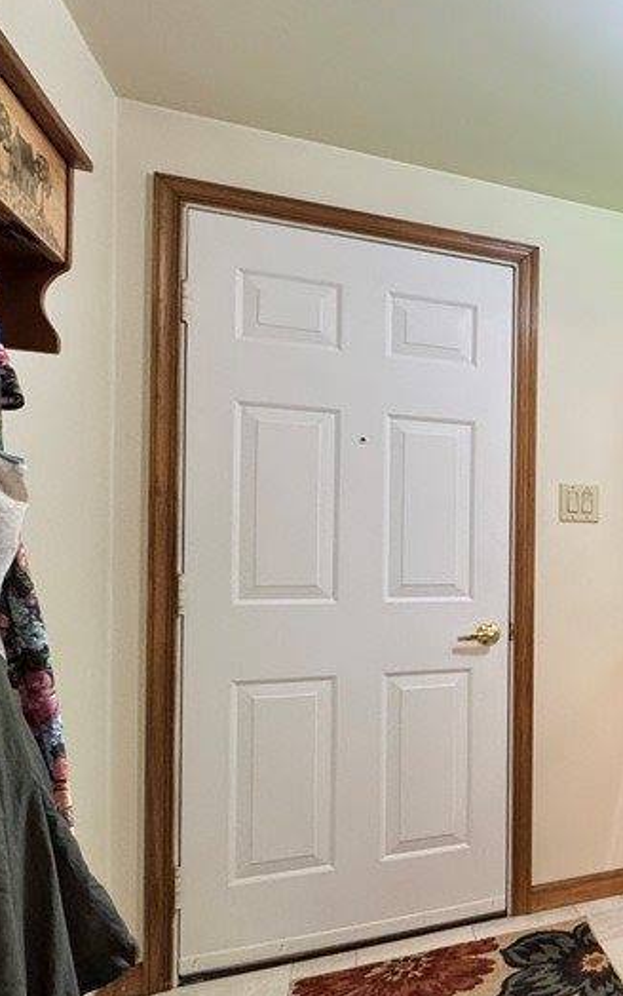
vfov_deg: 64.4
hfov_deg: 32.6
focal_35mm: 29
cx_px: 807
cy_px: 555
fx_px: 787
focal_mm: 2.22
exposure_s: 1/60
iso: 320
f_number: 2.2
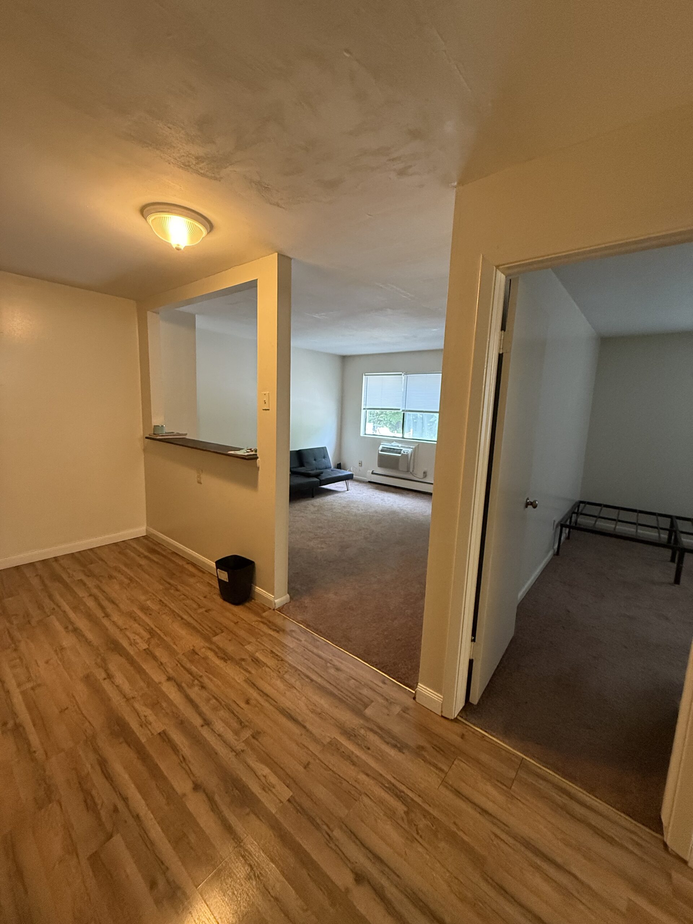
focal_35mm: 14
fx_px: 374
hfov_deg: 85.7
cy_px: 462
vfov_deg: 102.1
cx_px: 346
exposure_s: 1/120
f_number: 2.2
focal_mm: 2.22
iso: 500
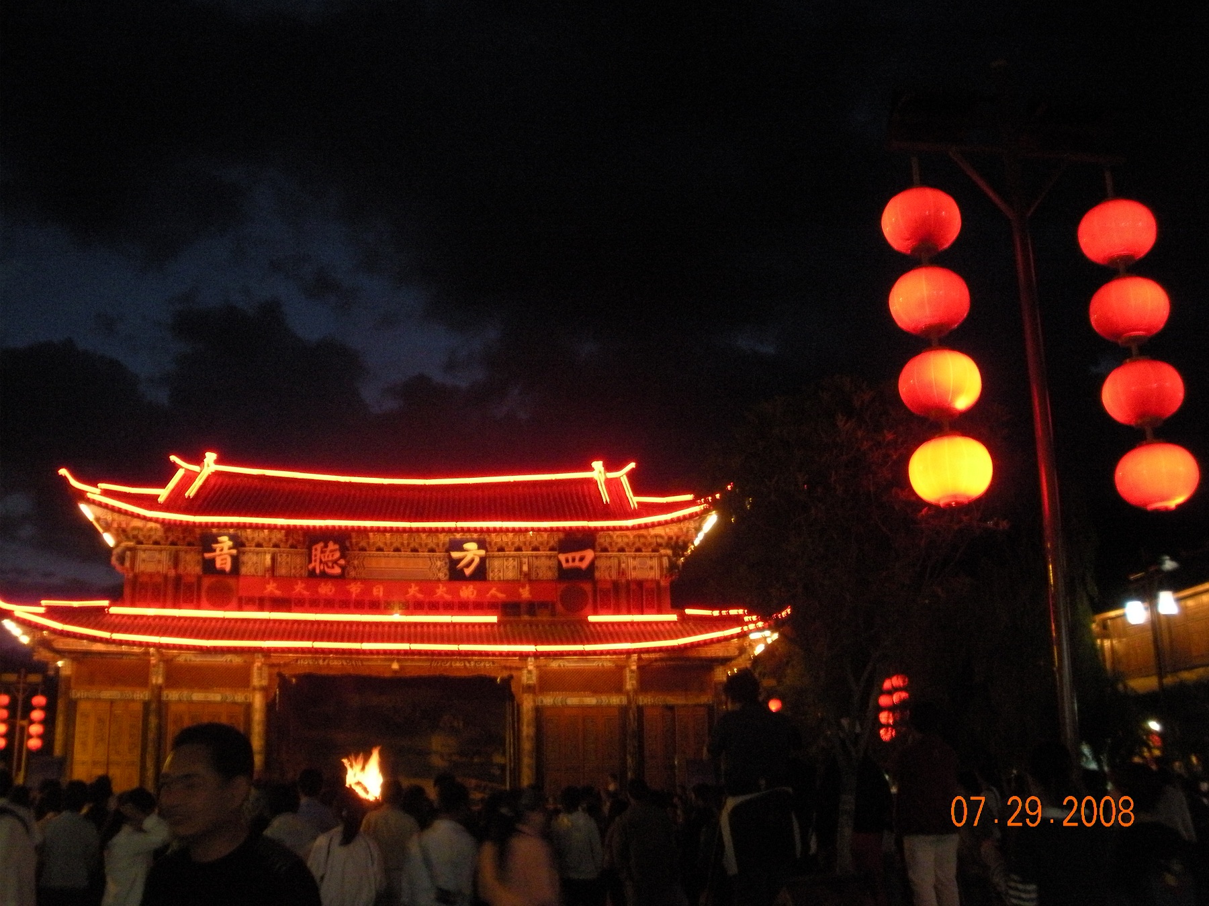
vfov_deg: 39.7
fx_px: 1257
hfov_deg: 51.4
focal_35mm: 36
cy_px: 453
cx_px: 604
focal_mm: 6.3
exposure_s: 1/8.9
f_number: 3.5
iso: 400
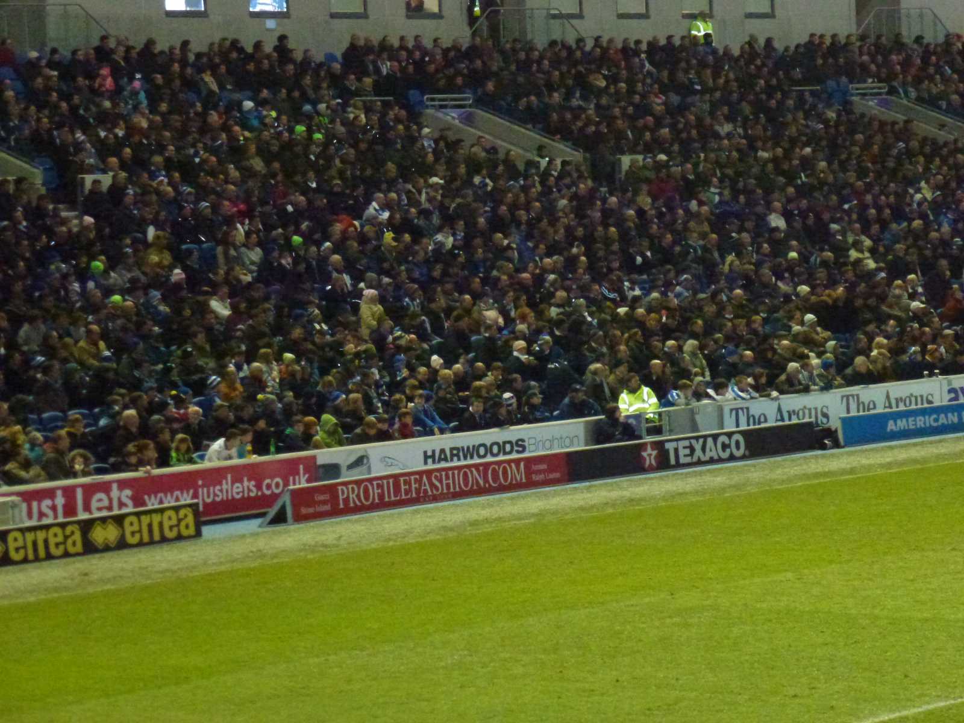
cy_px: 362
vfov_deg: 10.4
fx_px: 3954
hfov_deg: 13.9
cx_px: 482
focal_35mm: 142
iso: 1600
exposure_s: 1/60
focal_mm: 25.5
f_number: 5.3
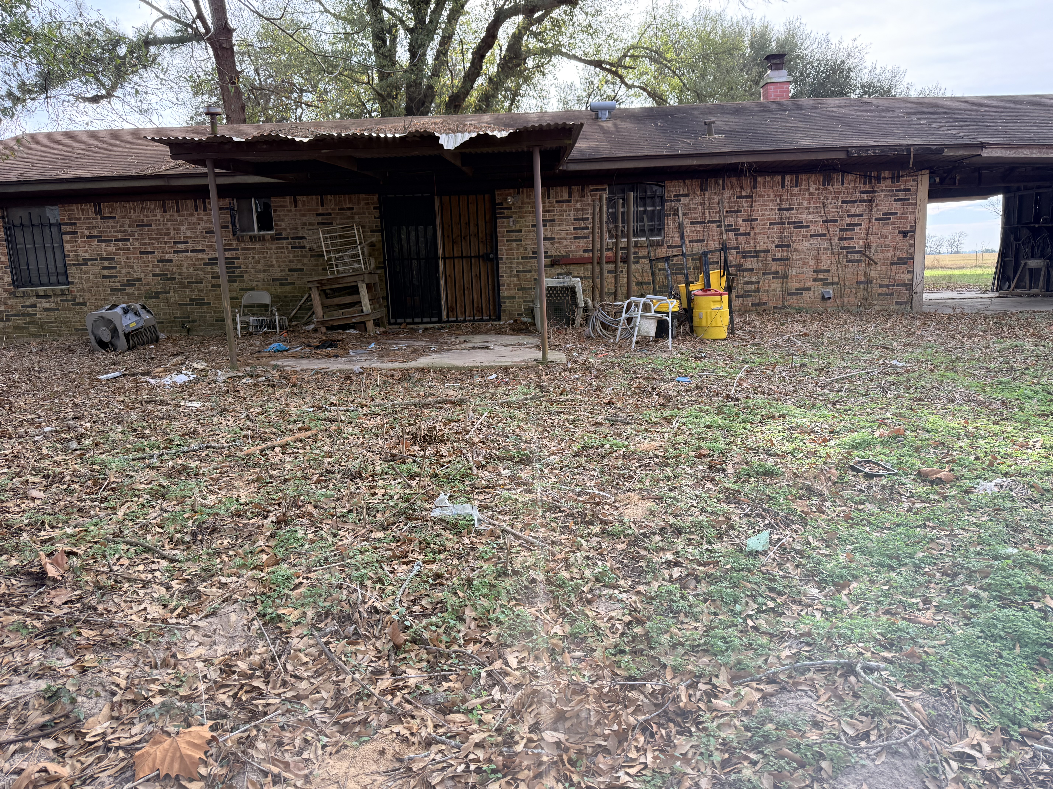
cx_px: 526
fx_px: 730
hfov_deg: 71.6
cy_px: 394
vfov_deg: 56.8
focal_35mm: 24
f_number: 1.78
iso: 100
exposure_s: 1/822
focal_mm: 6.76
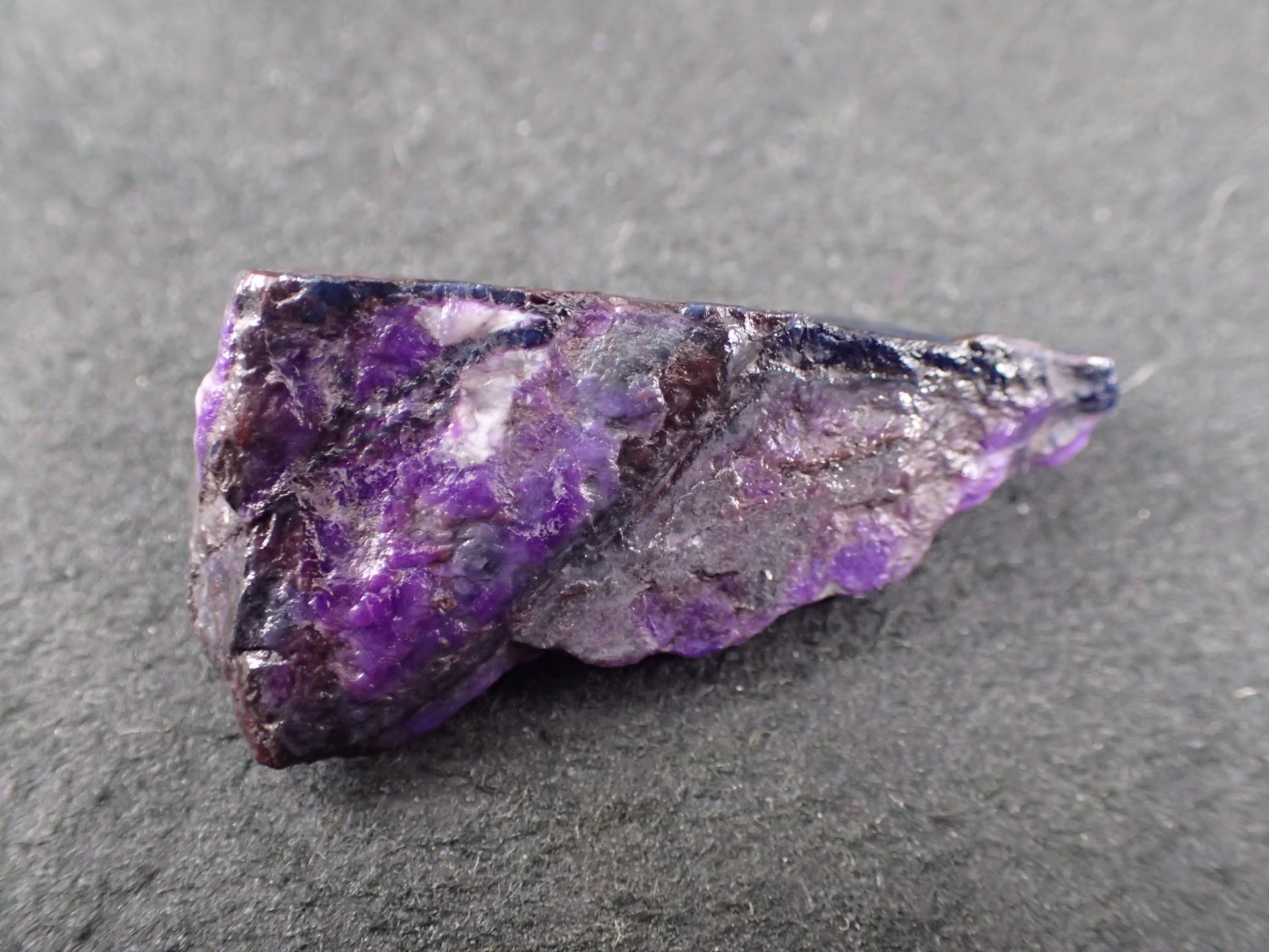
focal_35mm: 38
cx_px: 634
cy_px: 476
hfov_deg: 49.0
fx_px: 1393
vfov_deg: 37.7
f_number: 2.7
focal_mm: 6.86
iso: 800
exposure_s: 1/160
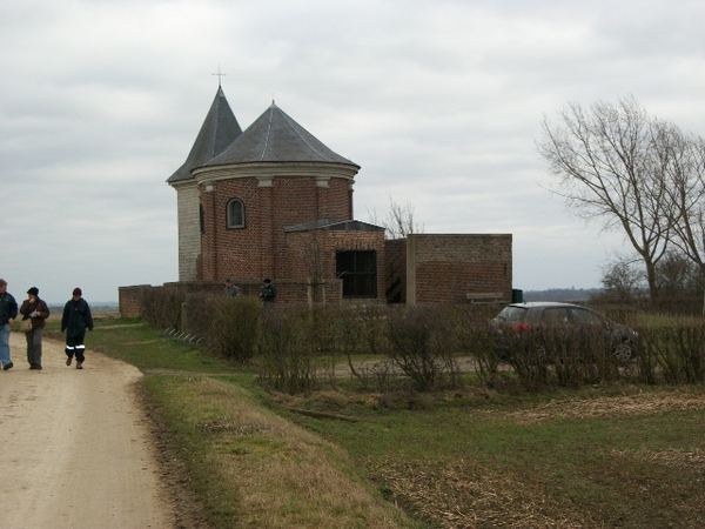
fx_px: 1263
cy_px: 264
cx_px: 352
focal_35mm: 62
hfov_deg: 31.2
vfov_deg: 23.7
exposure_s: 1/320
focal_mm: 11
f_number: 4.1
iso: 80
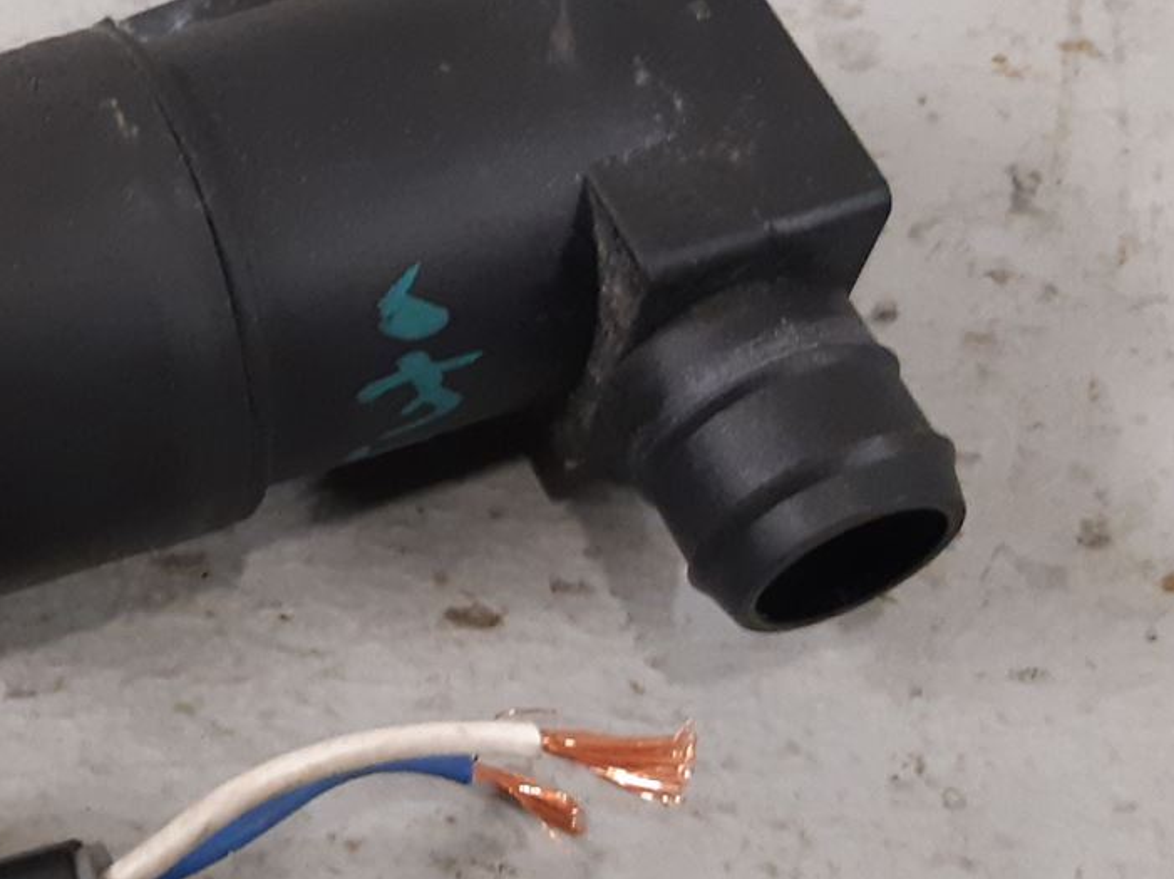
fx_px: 2576
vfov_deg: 19.3
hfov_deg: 24.1
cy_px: 559
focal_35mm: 76
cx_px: -107
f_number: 1.7
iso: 250
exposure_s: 1/50
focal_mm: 3.93
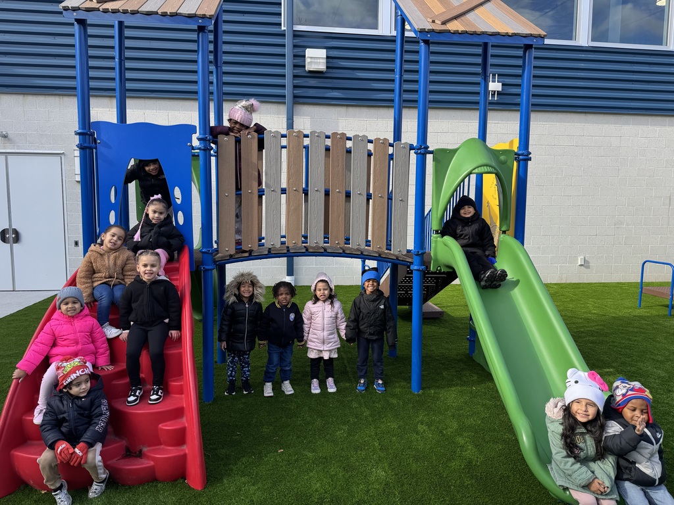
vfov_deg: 56.8
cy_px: 252
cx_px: 337
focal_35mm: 24
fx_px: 467
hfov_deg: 71.6
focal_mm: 6.76
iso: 80
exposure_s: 1/853
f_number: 1.78
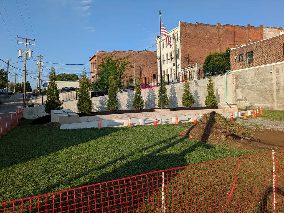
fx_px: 205
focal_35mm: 25
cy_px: 106
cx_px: 142
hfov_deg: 69.4
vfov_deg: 54.9
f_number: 1.89
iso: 47
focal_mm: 5.43
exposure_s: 1/2370
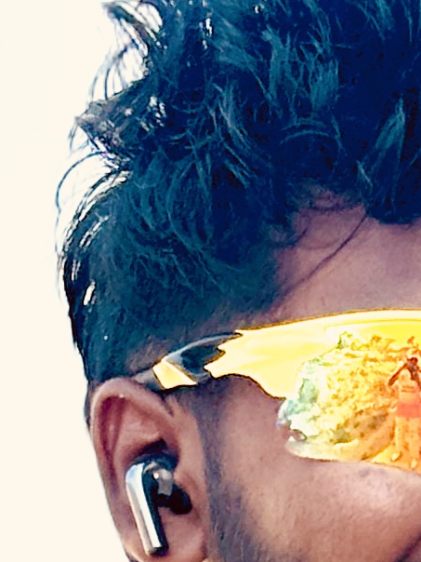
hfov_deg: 4.3
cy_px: 1600
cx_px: 531
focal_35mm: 347
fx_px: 5627
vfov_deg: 5.4
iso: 40
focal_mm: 5.96
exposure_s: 1/2193
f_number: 1.6
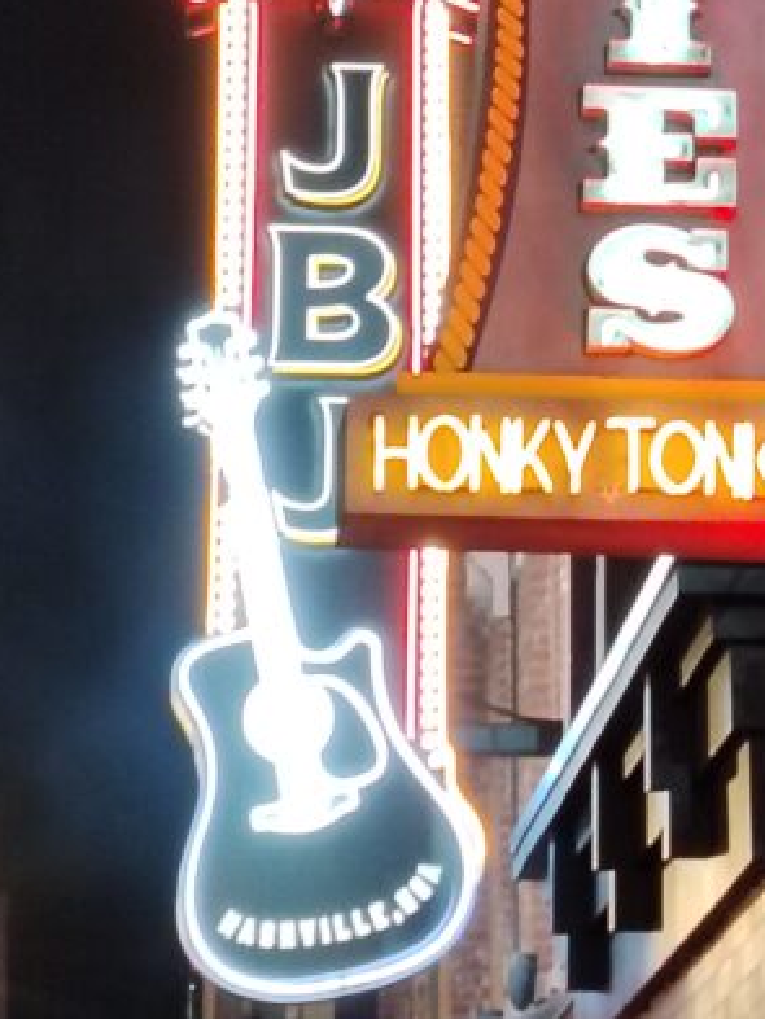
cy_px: -16
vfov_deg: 10.6
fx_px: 5448
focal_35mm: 185
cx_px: 563
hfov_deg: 8.0
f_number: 1.75
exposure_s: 1/33.3
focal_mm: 5.25
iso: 578
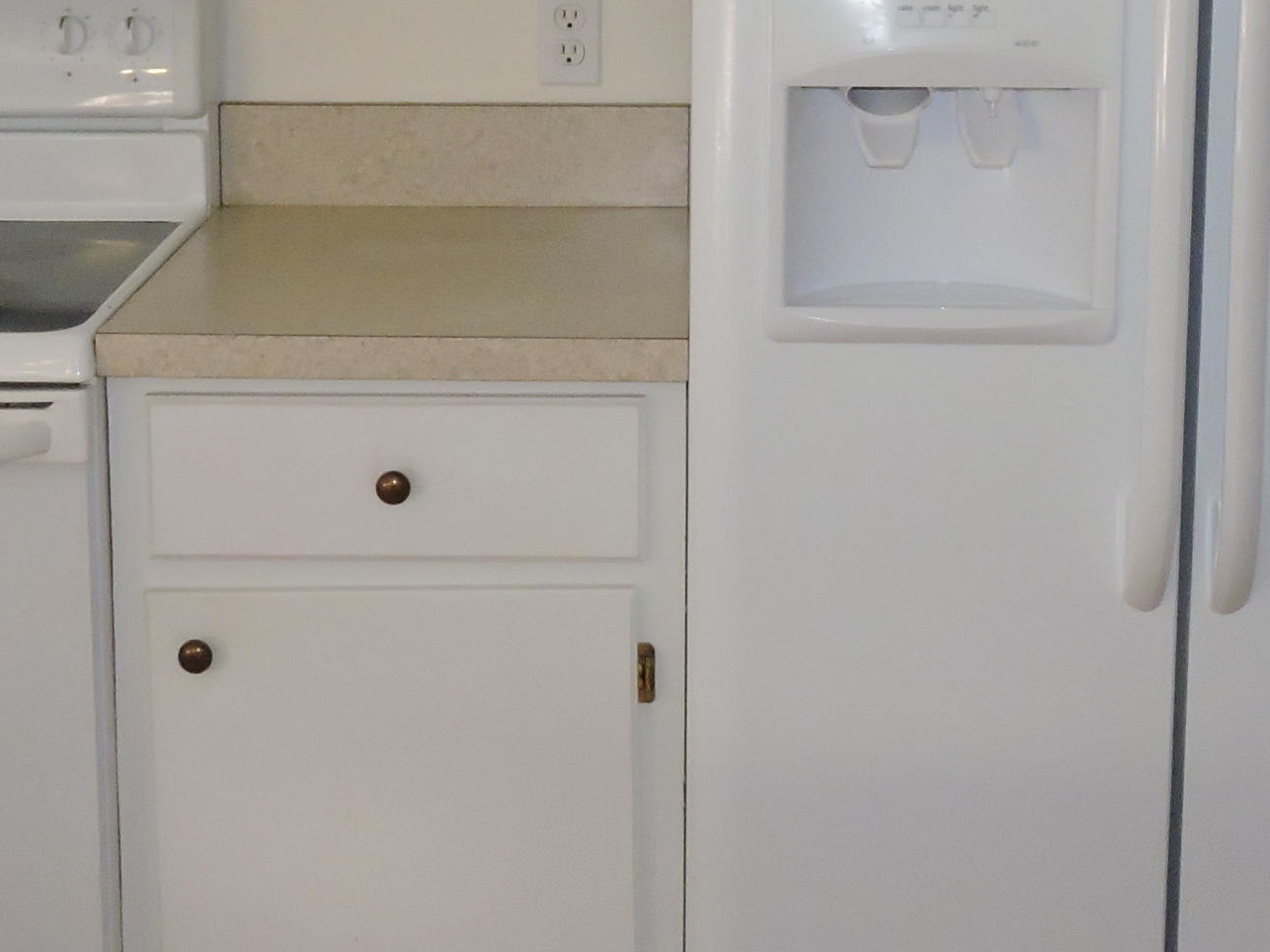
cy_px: 111
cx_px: 667
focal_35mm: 70
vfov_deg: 20.6
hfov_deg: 27.8
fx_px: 2568
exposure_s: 1/160
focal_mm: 5.4
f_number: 3.5
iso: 800
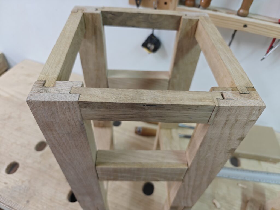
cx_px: 140
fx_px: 186
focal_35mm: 23
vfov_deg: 58.9
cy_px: 105
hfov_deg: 73.9
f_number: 1.6
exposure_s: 1/100
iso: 640
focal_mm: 6.06
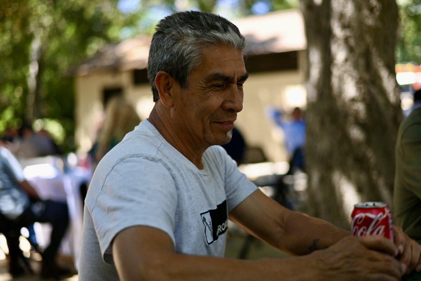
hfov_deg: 39.6
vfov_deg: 27.0
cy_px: 140
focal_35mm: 50
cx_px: 210
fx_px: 585
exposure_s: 1/400
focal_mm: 50
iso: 100
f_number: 1.8
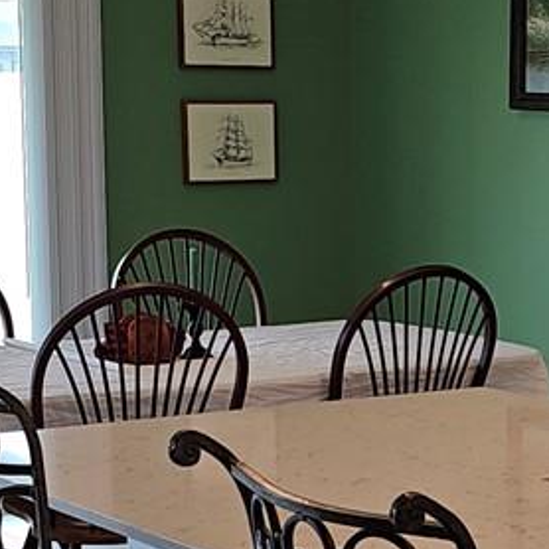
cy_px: 383
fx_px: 2099
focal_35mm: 117
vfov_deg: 14.9
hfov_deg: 14.5
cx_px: 624
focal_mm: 6.3
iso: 25
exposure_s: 1/60
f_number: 1.7
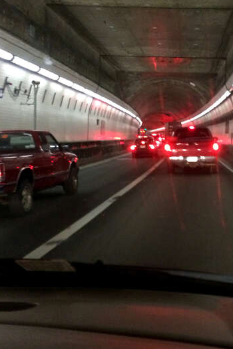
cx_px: 170
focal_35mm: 46
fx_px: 447
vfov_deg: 42.5
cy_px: 133
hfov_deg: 28.9
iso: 320
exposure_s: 1/17
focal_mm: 4.15
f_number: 2.2
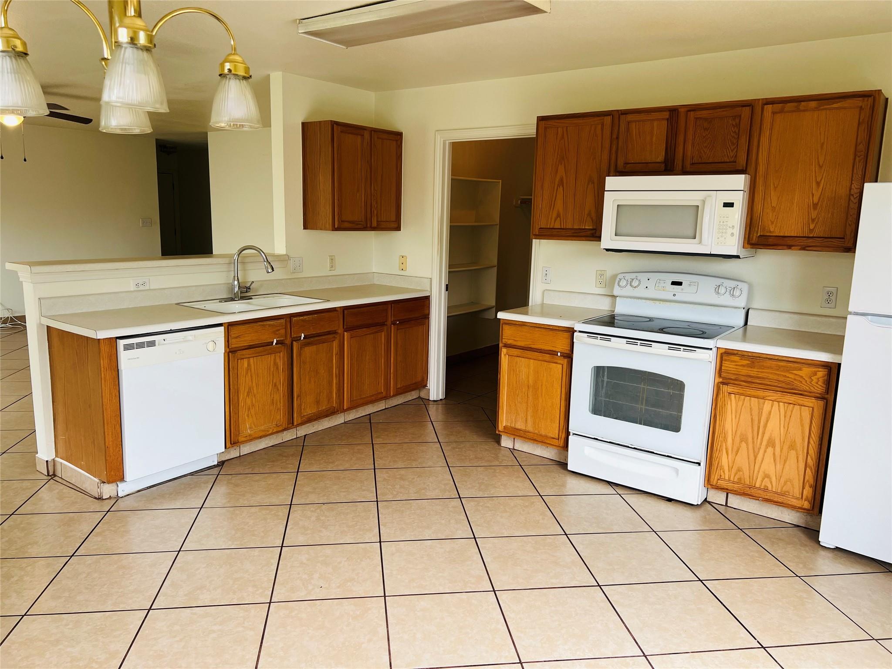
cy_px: 334
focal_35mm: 26
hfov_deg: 67.3
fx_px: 670
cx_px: 446
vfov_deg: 53.1
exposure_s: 1/121
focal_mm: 5.7
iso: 50
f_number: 1.5
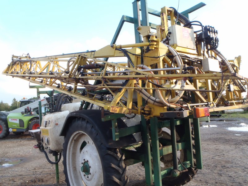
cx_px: 124
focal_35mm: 28
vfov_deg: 49.7
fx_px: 201
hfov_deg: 63.4
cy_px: 93
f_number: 4.5
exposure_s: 1/80
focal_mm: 5
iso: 80
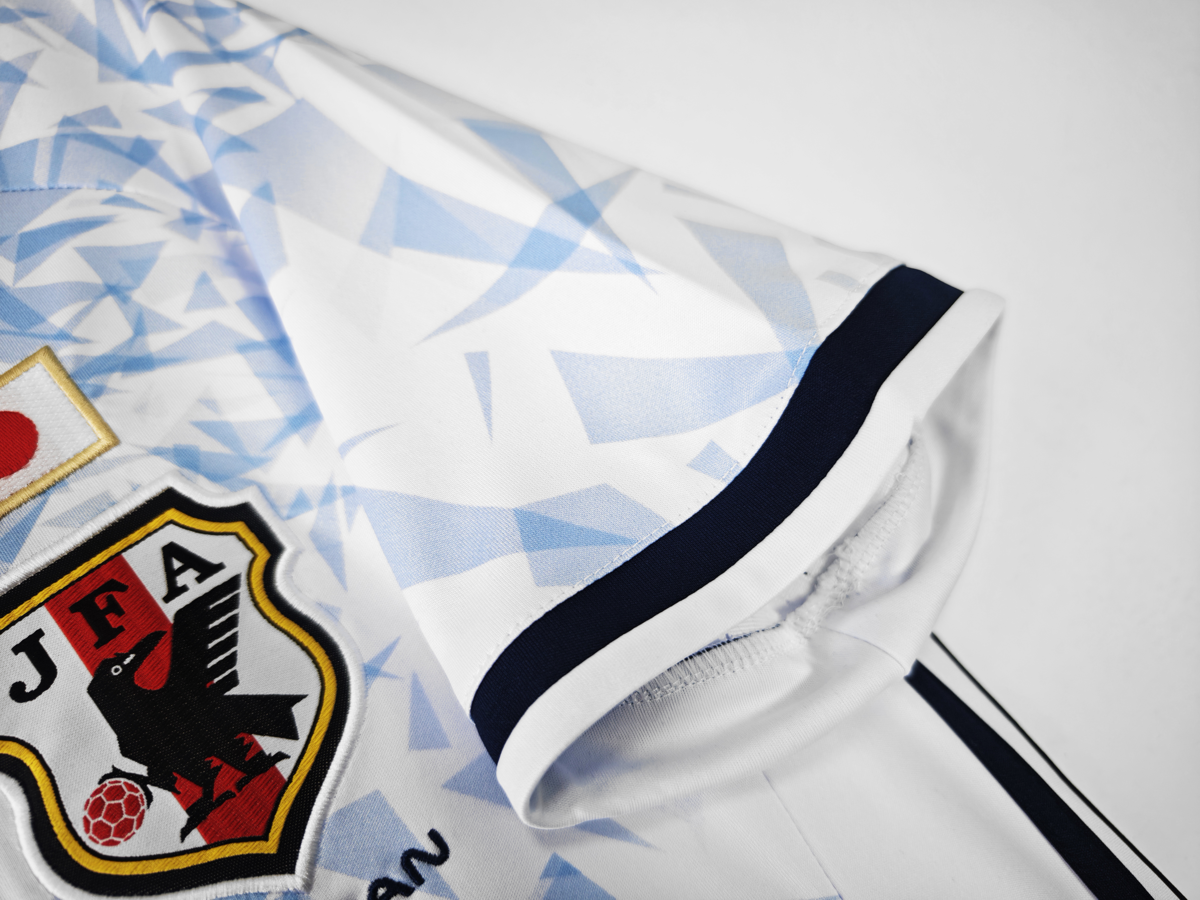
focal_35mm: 23
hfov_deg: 73.9
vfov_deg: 58.9
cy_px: 450
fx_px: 797
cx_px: 600
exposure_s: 1/100
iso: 90
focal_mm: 8.67
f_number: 1.75
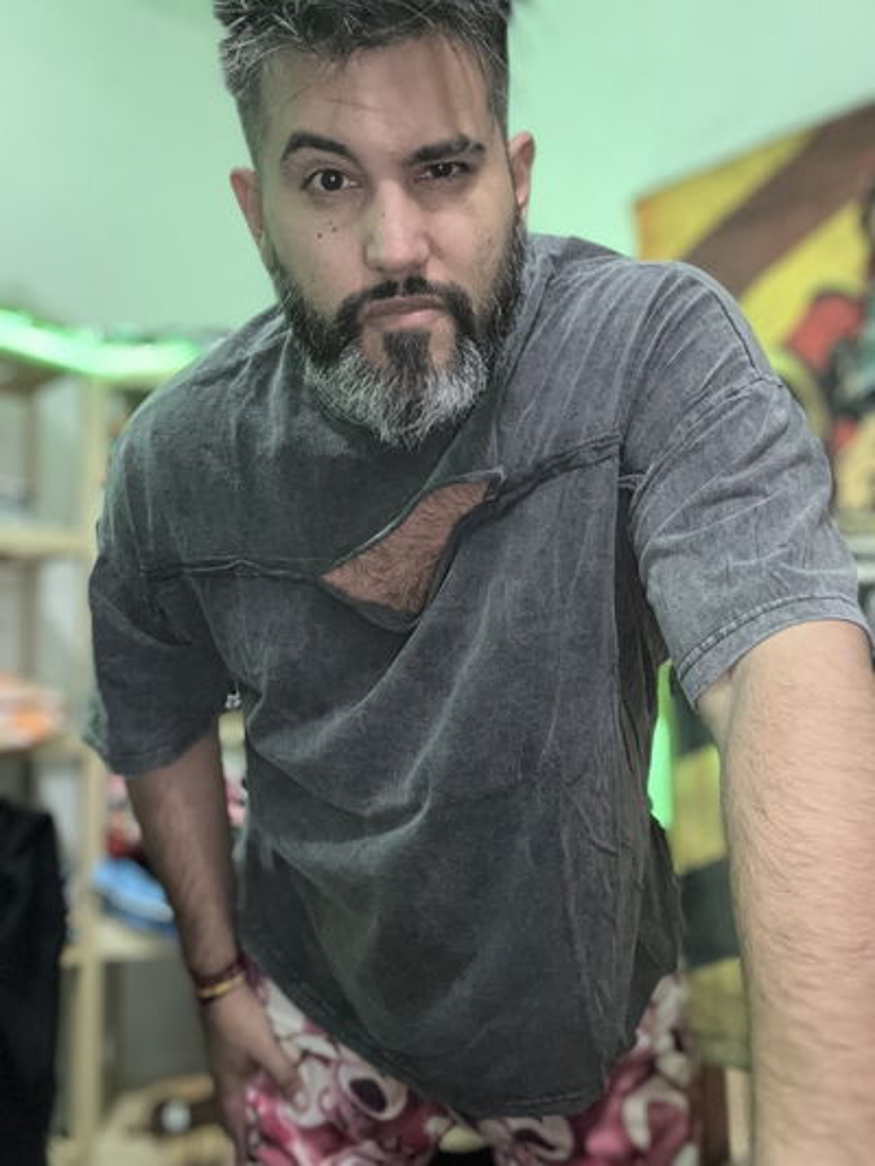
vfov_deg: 60.0
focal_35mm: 30
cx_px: 438
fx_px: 1011
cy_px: 583
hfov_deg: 46.8
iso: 320
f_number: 1.9
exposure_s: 1/25
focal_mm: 2.69
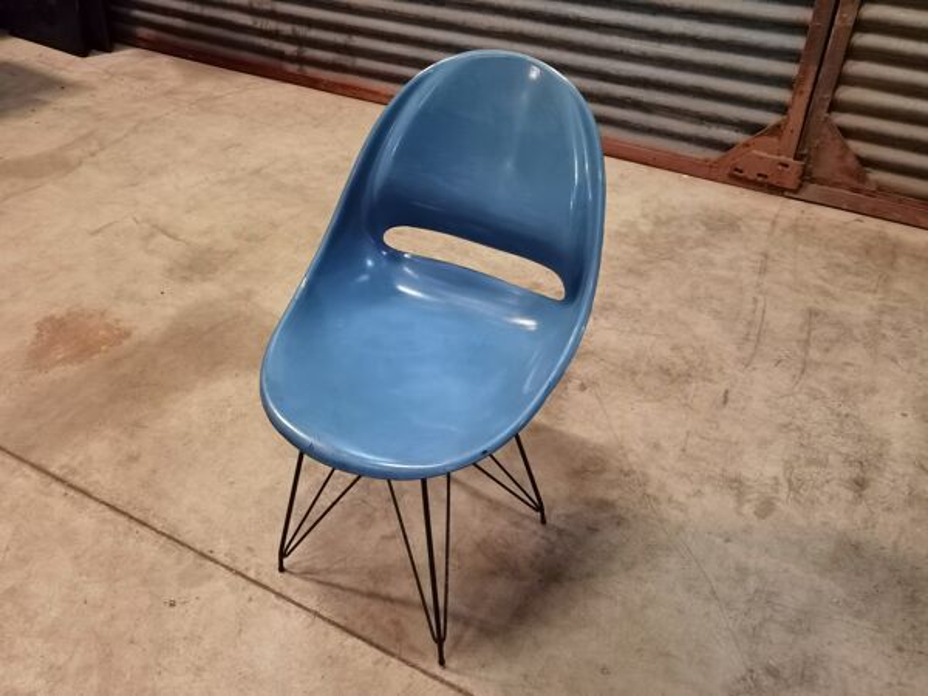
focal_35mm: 29
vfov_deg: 48.2
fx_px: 777
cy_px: 348
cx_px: 464
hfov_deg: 61.7
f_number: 1.9
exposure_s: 1/33.3
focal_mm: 6.71
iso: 640
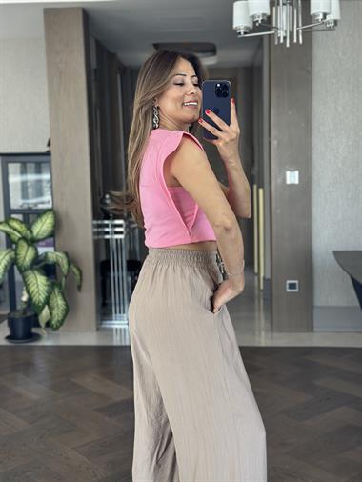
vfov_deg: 39.6
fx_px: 669
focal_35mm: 48
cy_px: 241
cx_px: 181
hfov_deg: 30.3
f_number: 1.78
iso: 125
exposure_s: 1/121
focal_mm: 6.86
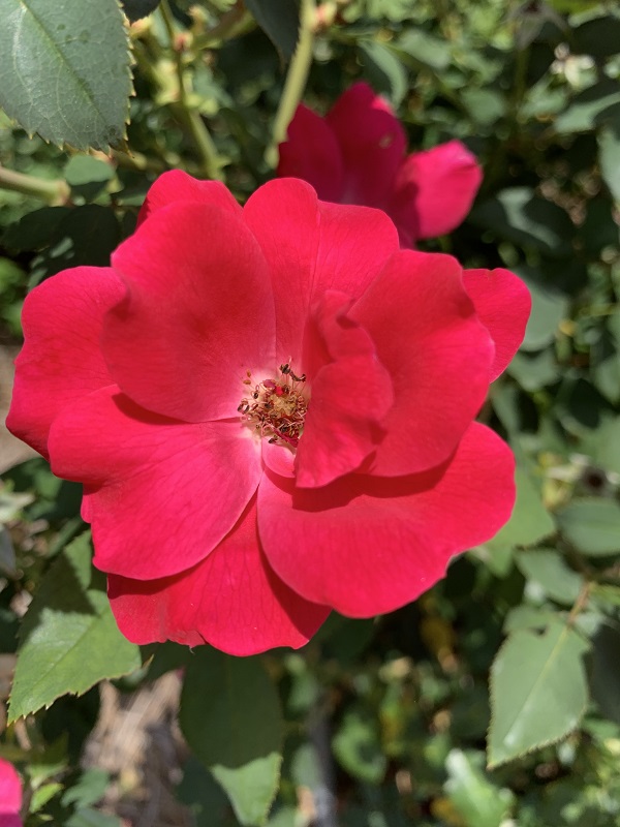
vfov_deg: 67.3
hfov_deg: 53.1
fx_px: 621
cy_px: 414
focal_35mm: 26
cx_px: 310
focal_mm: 4.25
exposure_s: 1/1076
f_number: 1.8
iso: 25
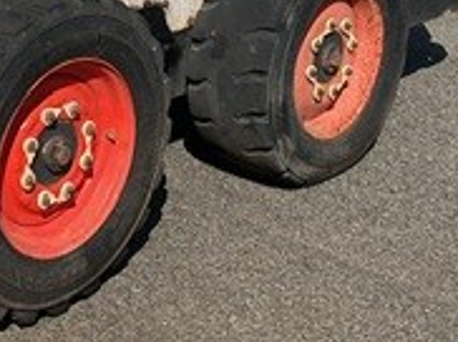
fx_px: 1348
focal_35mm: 102
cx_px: 30
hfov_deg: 18.9
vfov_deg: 13.9
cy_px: -111
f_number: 1.8
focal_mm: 3
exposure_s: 1/3125
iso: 16
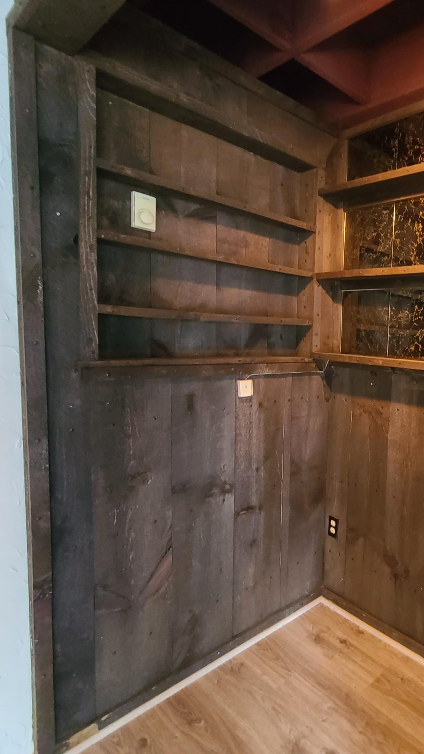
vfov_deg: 89.6
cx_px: 410
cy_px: 376
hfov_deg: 49.3
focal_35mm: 19
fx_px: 380
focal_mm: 2.2
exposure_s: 1/24
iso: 1000
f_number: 2.2
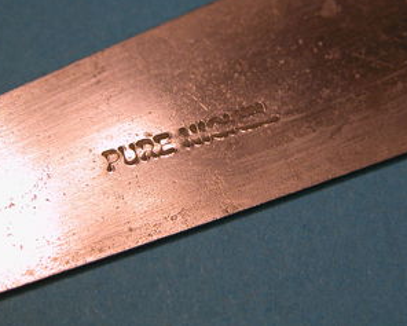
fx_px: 1699
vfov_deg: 10.9
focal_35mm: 141
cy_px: 122
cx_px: 212
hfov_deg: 13.7
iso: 100
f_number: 4.6
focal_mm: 27.3
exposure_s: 1/325
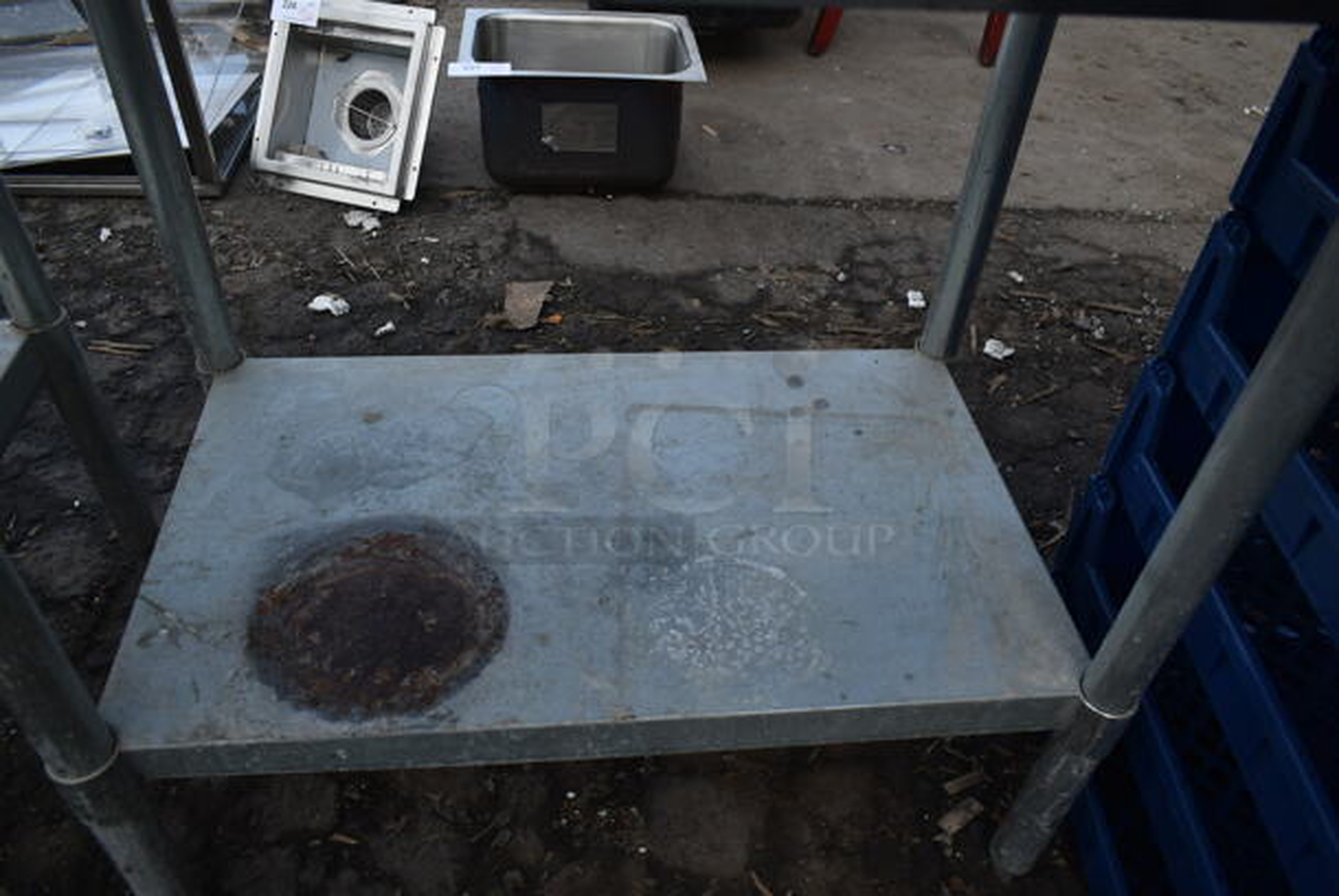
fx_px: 1005
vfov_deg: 48.0
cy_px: 448
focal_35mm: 27
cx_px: 670
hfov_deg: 67.3
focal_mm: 18
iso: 100
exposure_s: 1/100
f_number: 5
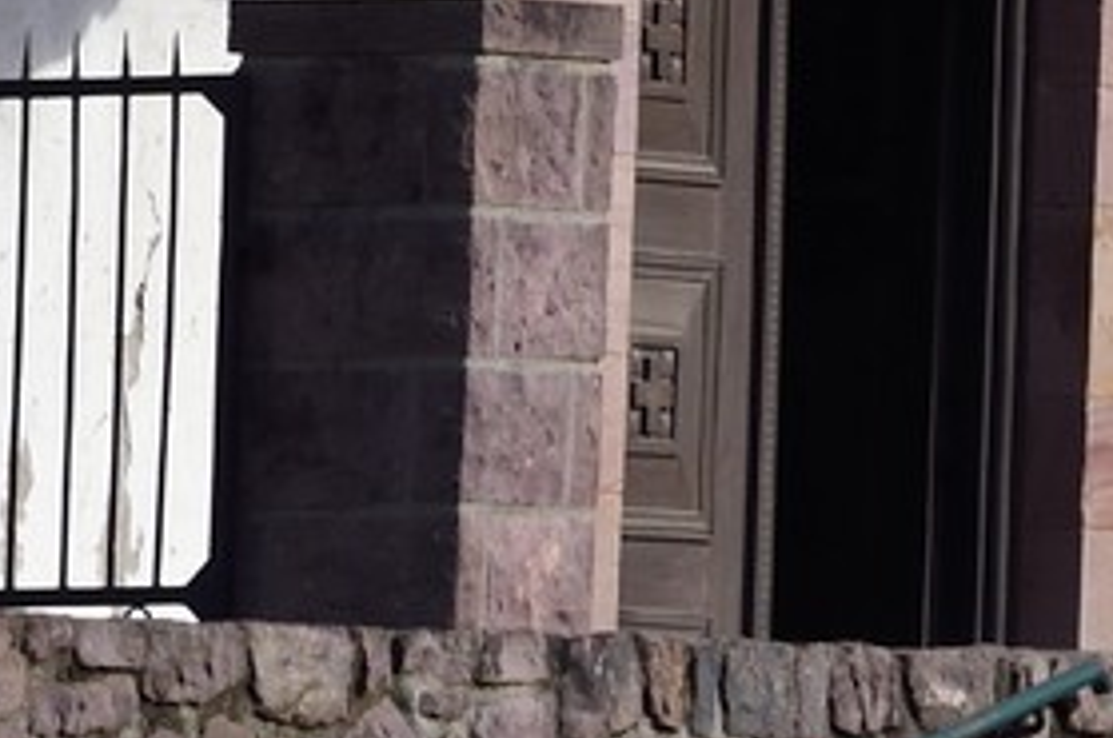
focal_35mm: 1148
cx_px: 3044
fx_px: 35431
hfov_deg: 1.8
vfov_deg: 1.2
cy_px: -981
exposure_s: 1/250
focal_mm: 200
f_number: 11
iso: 200
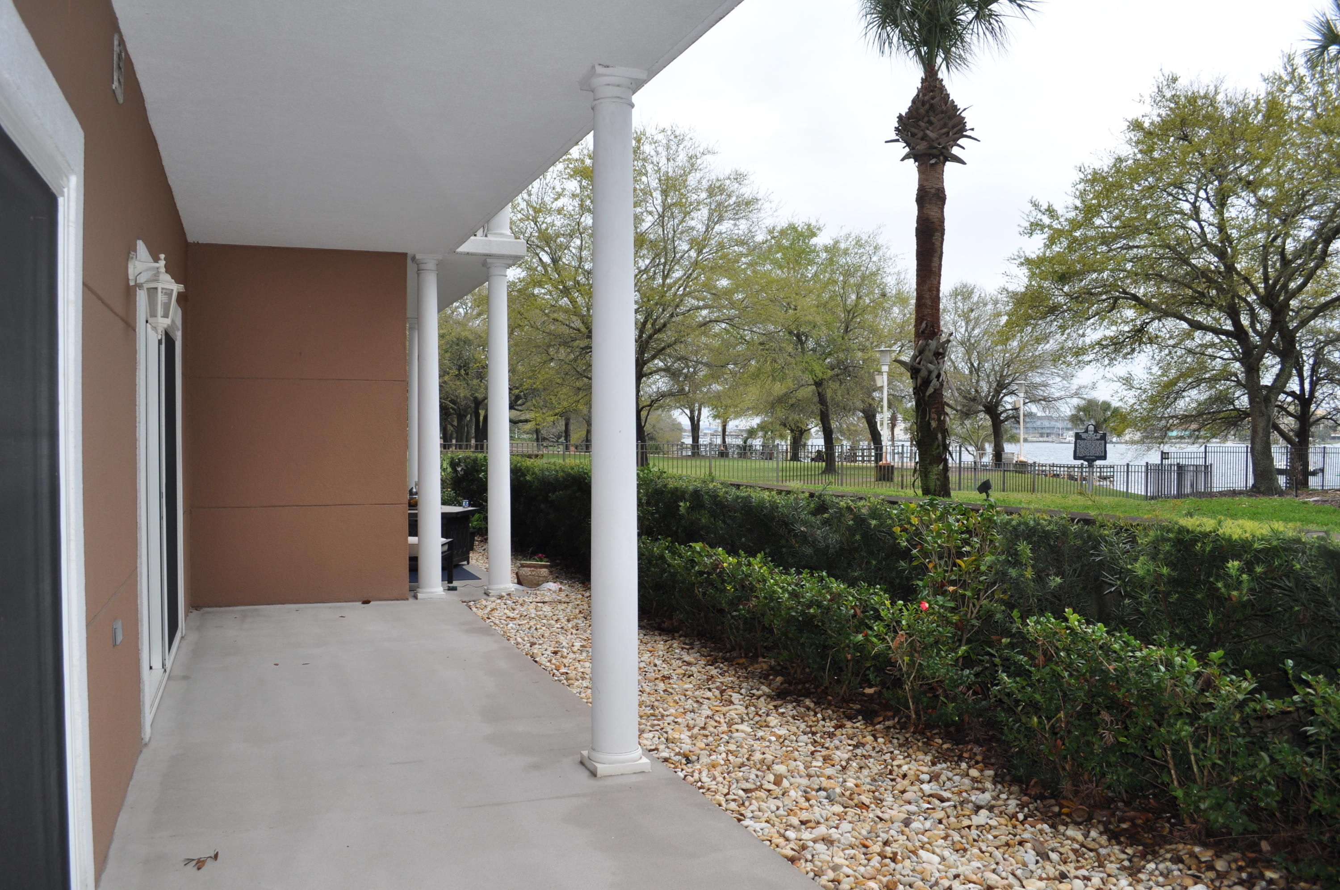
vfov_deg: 47.8
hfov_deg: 67.4
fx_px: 1004
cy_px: 445
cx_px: 670
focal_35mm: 27
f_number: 7.1
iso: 200
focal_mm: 18
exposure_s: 1/200
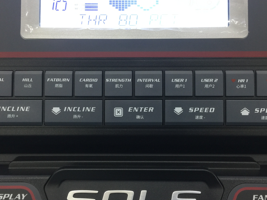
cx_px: 135
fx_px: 270
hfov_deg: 52.6
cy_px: 109
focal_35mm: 35
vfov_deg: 40.7
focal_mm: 4.15
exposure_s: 1/17
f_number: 2.2
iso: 64
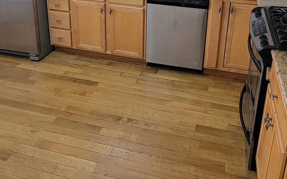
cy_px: 8
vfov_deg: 33.7
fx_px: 274
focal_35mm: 35
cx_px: 153
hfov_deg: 55.3
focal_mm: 2.2
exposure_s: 1/60
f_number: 2.2
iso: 200
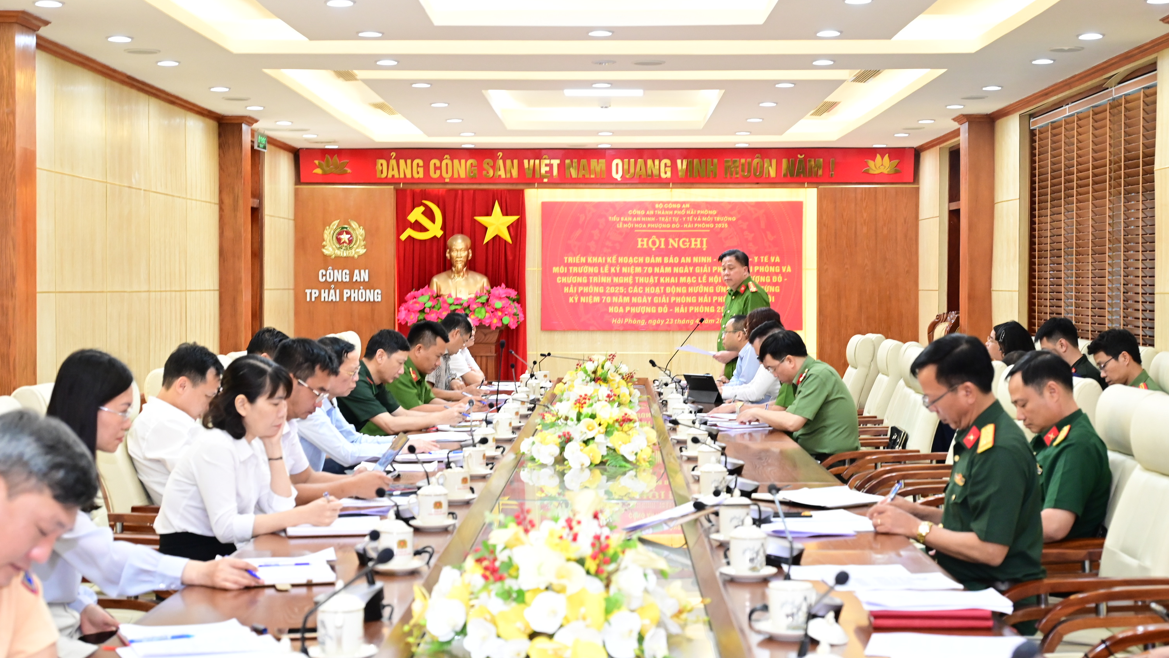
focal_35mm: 58
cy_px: 316
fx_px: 1798
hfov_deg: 36.0
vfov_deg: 20.7
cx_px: 587
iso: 4000
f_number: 5
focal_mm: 55
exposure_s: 1/100
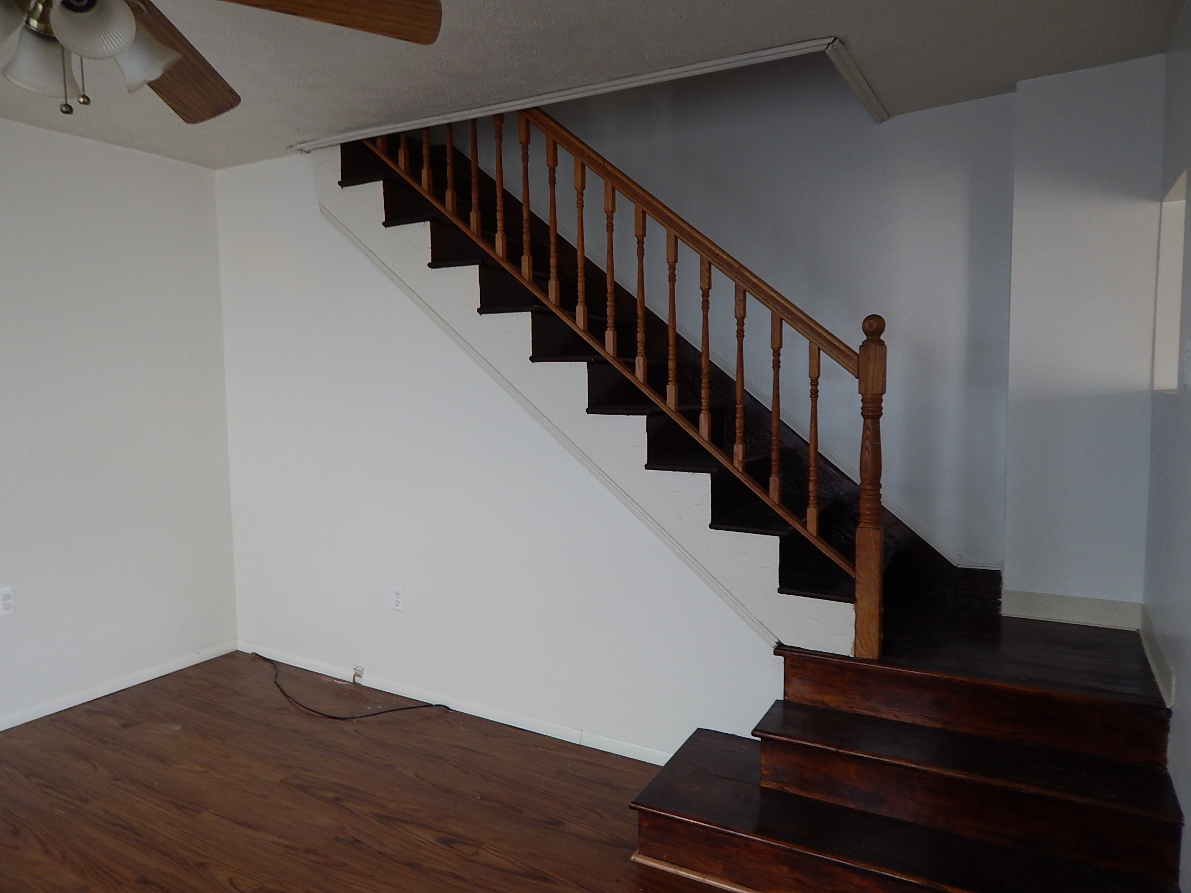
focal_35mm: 23
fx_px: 791
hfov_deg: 73.9
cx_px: 596
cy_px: 446
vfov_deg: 58.9
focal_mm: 4
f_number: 3
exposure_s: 1/30
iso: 160
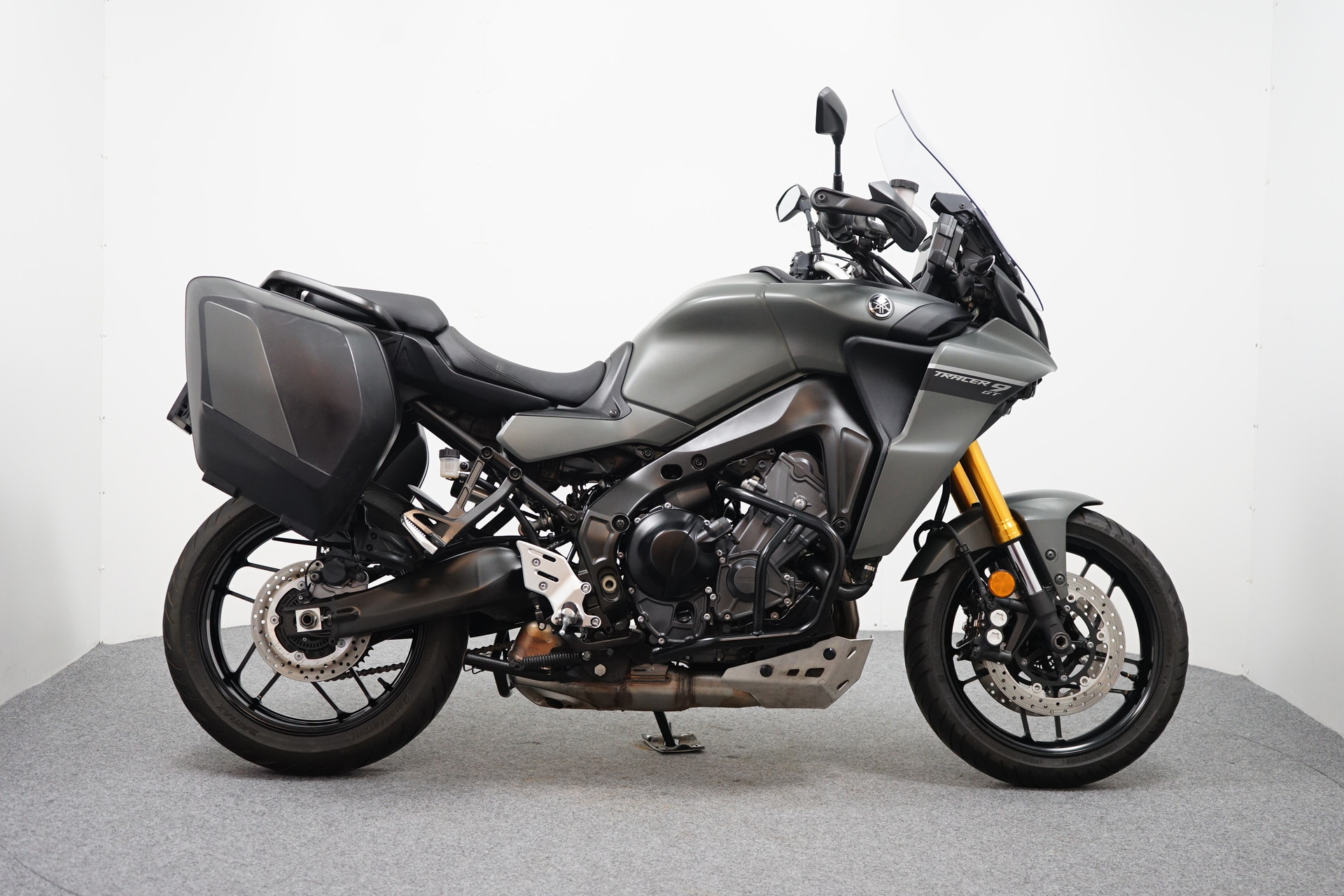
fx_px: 1941
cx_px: 672
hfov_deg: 38.2
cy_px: 448
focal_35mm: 52
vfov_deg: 26.0
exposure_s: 1/60
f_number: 5
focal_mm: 52
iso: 1250
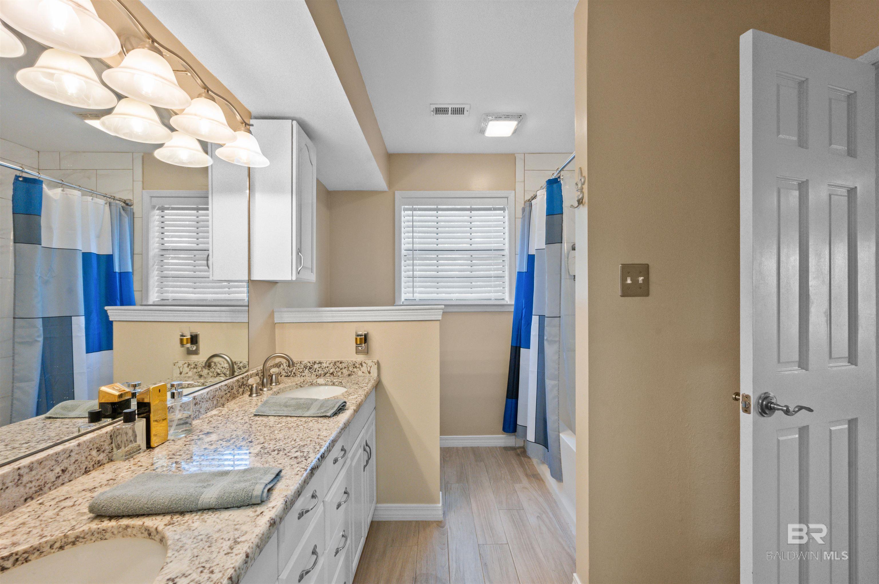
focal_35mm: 14
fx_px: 342
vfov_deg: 81.1
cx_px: 440
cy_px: 292
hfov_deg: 104.3
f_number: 10
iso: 1250
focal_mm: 14
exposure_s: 1/25
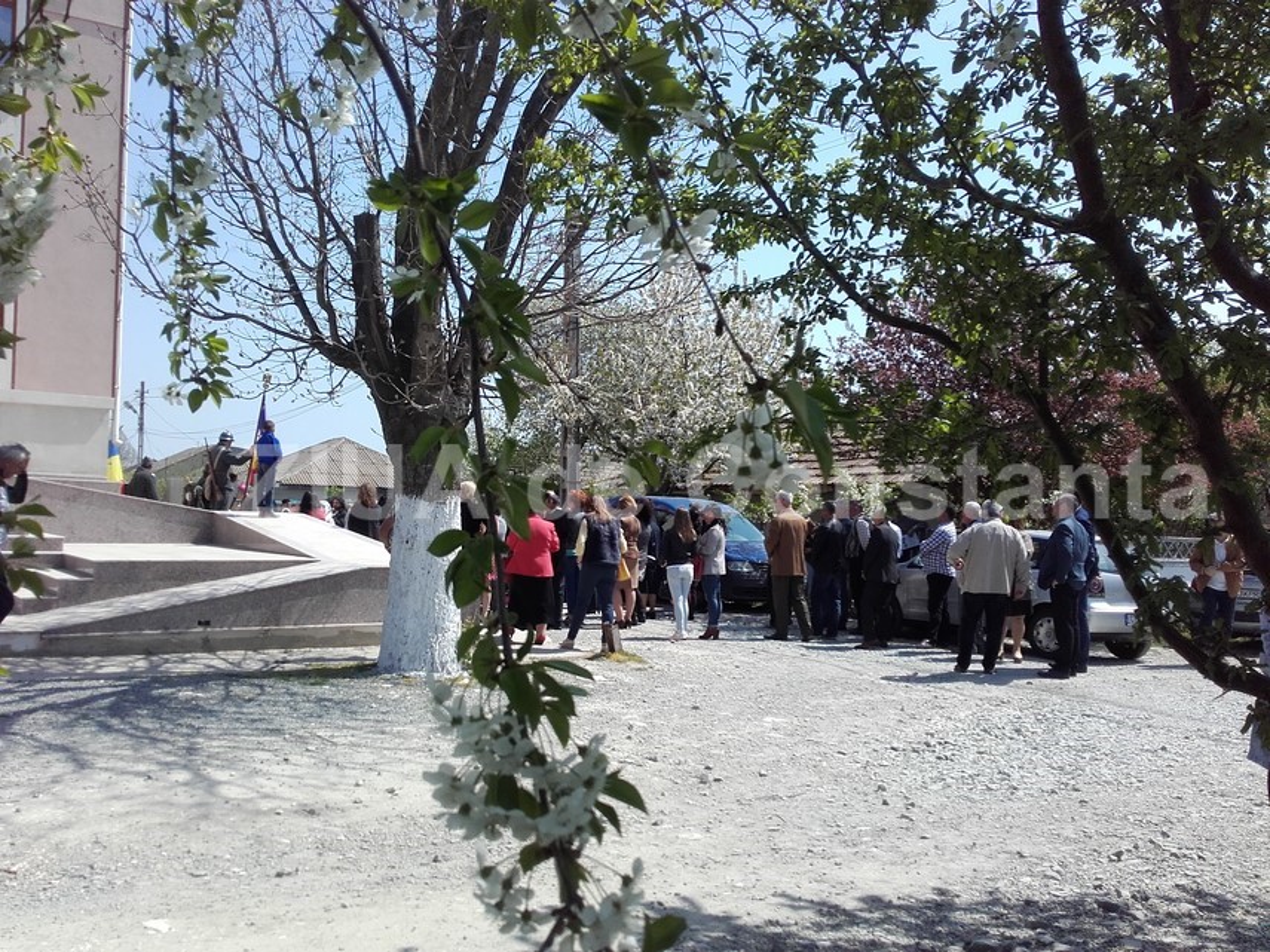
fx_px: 1137
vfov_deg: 45.4
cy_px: 476
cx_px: 635
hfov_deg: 58.4
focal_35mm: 31
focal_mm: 3.31
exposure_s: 1/1074
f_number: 2.2
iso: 50
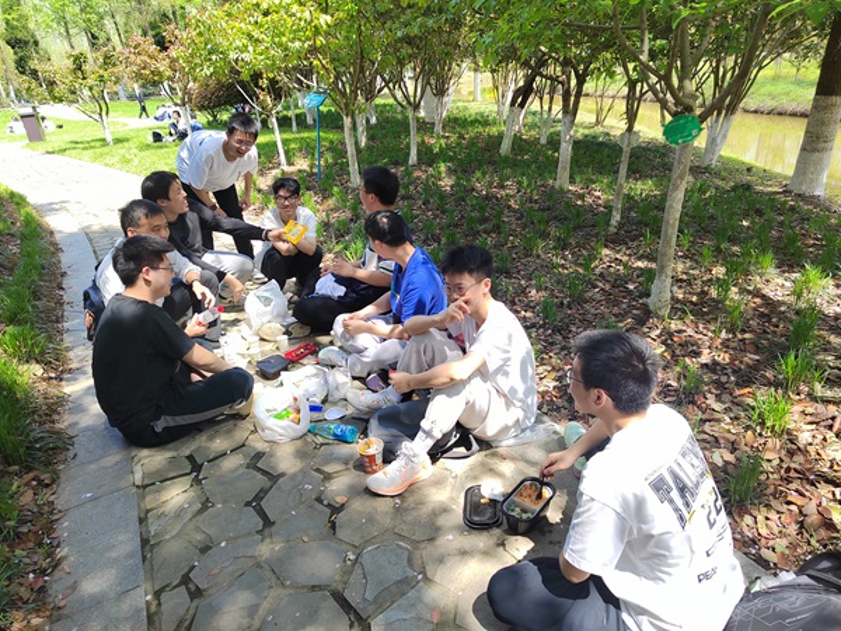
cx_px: 420
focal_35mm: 23
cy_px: 316
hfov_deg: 73.9
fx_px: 559
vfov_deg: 58.9
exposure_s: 1/702
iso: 306
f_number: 1.9
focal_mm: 5.52
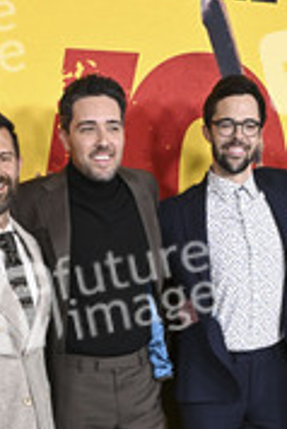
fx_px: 883
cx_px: 164
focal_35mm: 74
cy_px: 419
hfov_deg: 18.4
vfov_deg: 26.0
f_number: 5.6
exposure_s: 1/250
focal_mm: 33
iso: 2000
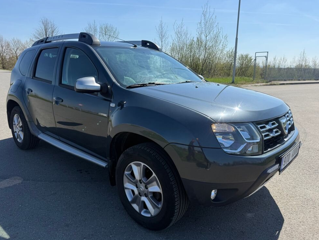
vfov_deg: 54.9
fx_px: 230
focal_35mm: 25
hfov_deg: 69.4
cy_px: 117
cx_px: 159
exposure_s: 1/3953
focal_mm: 6.76
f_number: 1.78
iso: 80
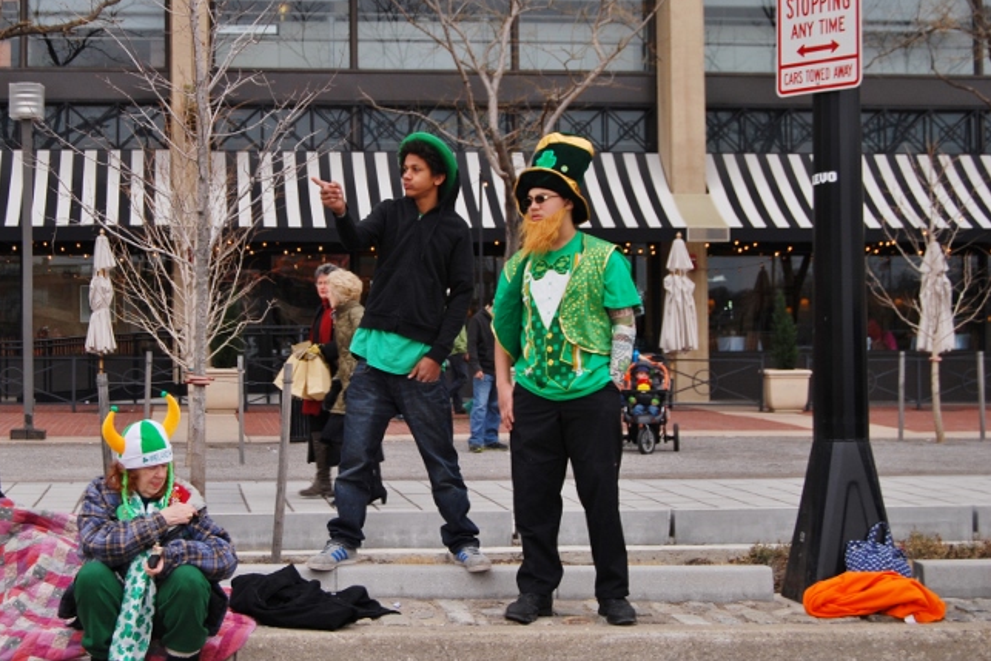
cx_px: 399
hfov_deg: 28.4
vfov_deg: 19.2
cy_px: 294
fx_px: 1955
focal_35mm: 71
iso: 200
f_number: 6.3
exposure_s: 1/160
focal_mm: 38
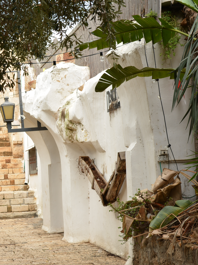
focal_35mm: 94
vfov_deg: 20.9
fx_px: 717
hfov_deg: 15.6
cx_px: 35
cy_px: 136
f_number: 5.6
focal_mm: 42
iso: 100
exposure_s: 1/40
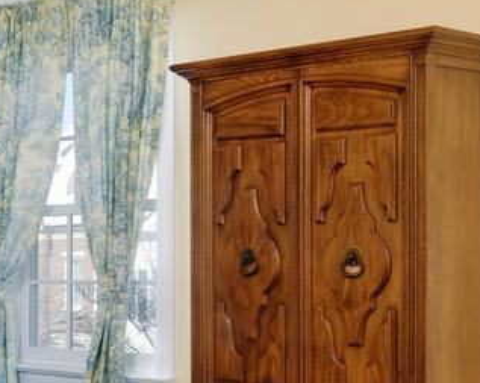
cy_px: 315
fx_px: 1206
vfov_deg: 17.9
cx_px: -115
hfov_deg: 20.8
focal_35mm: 85
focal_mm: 14
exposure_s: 1/125
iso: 320
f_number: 14
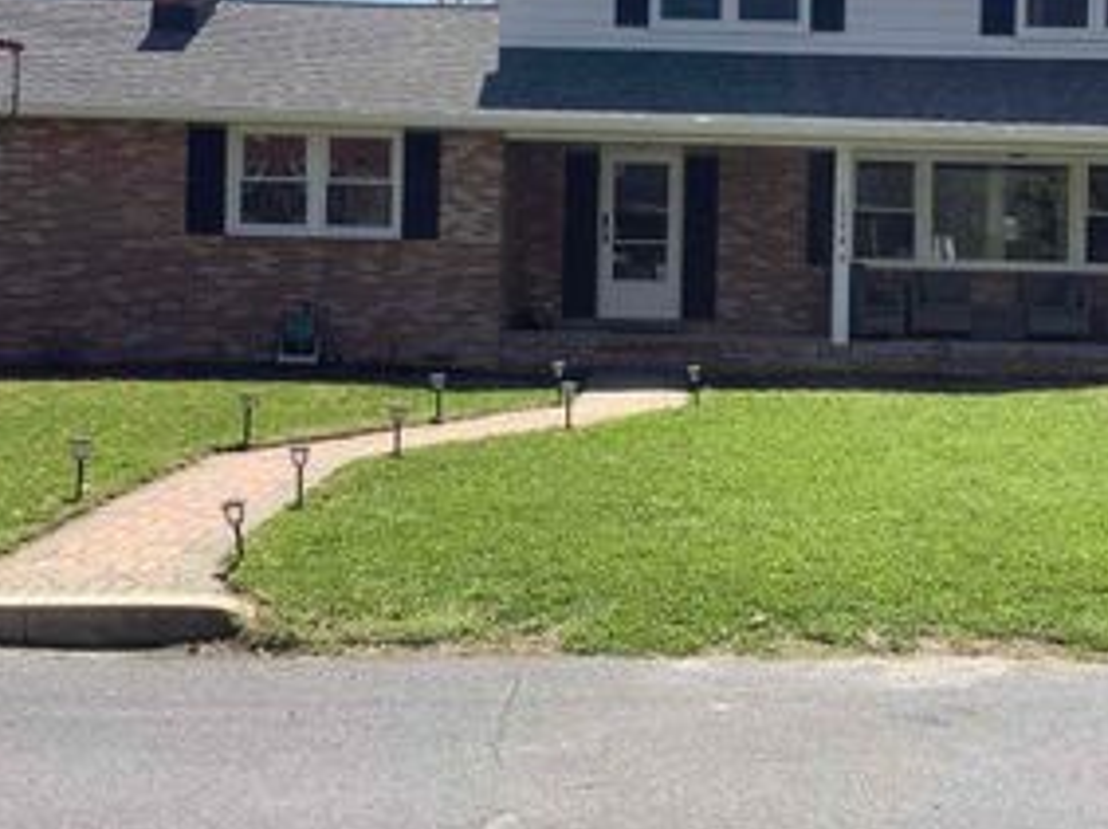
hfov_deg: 34.8
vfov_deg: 26.3
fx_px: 1759
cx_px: 664
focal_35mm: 55
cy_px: 253
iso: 25
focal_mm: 3.3
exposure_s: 1/1235
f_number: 2.4
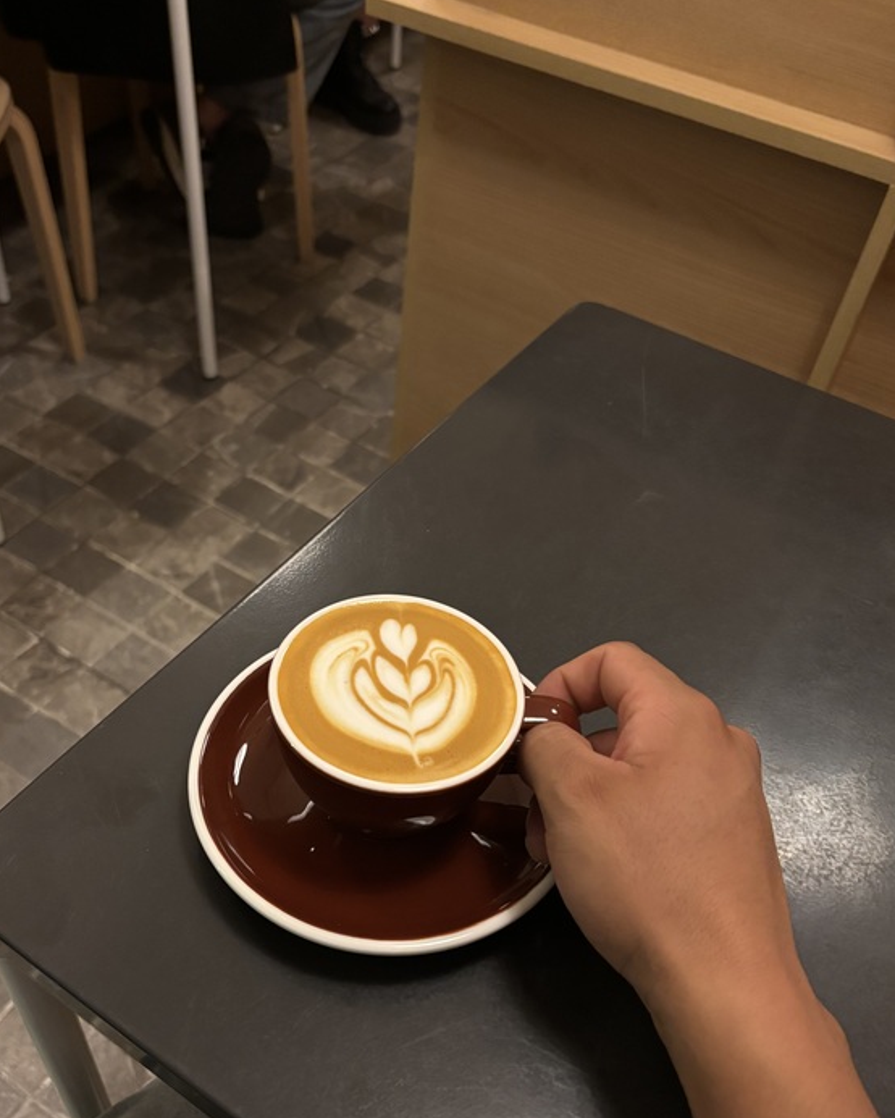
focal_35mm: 33
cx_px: 371
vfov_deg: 53.9
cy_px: 664
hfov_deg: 44.4
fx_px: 1092
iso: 400
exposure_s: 1/40
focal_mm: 5.96
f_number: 1.6
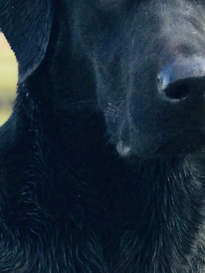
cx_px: 42
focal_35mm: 233
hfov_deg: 6.4
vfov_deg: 8.5
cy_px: 268
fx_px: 1840
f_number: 2.8
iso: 20
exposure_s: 1/515
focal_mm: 6.6
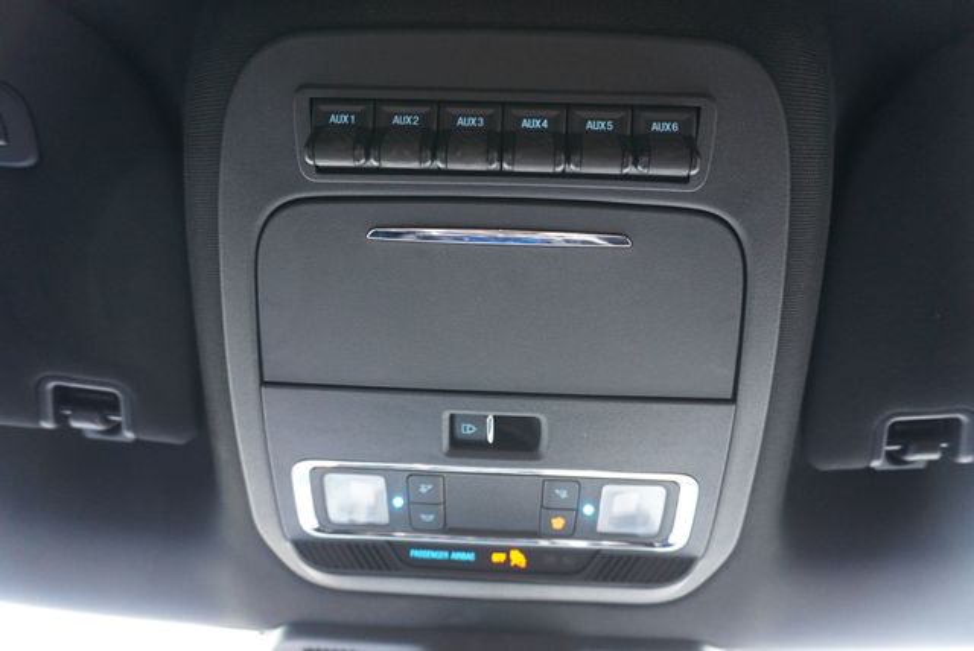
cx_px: 487
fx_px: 650
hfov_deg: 73.7
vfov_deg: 53.2
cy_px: 326
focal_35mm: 24
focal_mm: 16
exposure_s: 1/60
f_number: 3.5
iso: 2000
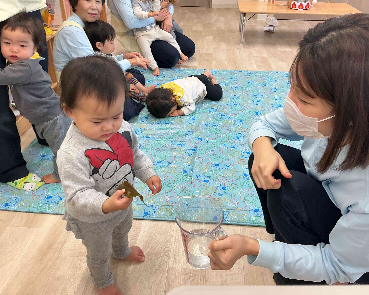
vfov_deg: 47.1
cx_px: 194
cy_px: 145
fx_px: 339
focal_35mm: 31
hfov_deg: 57.2
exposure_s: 1/60
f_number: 1.8
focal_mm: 3
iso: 40
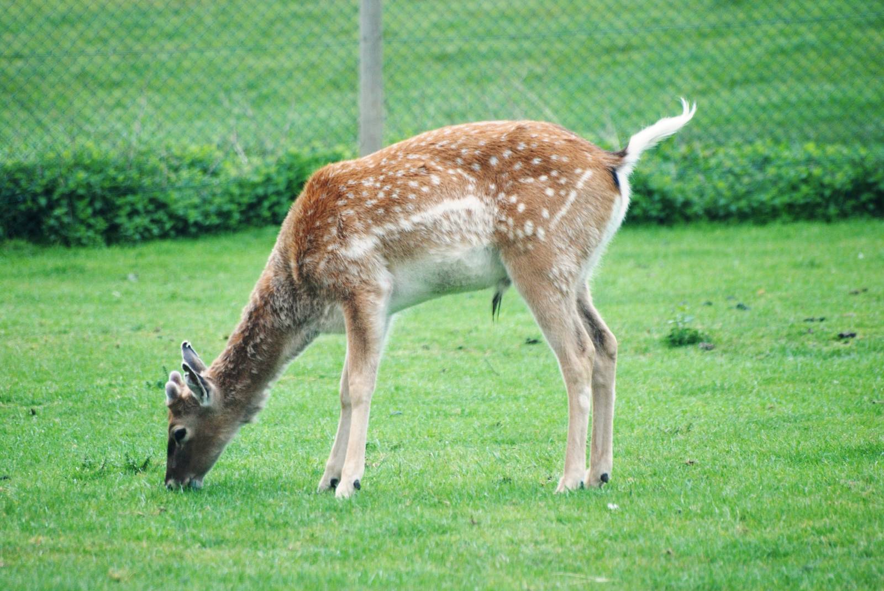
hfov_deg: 5.1
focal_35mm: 405
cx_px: 442
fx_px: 9957
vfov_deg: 3.4
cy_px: 296
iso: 400
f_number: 5.6
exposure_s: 1/320
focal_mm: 270
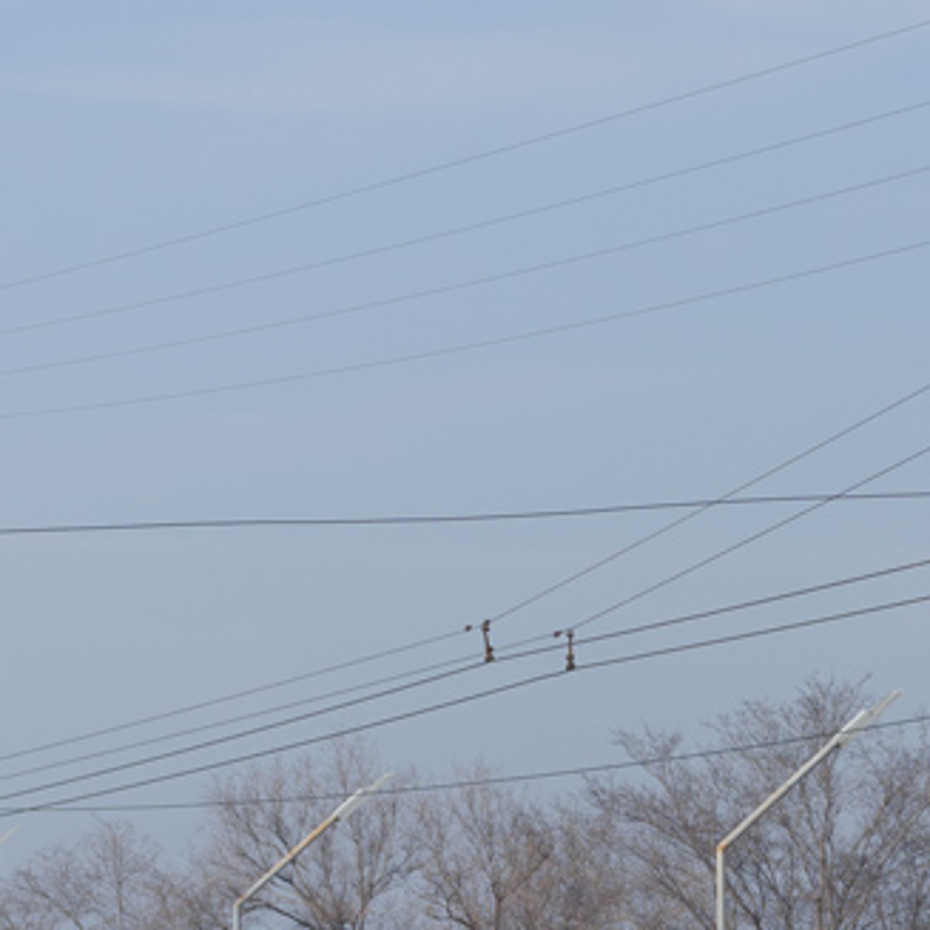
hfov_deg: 7.4
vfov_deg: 7.5
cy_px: 867
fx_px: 7113
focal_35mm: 234
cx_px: 1388
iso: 100
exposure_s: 1/500
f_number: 6.3
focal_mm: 50
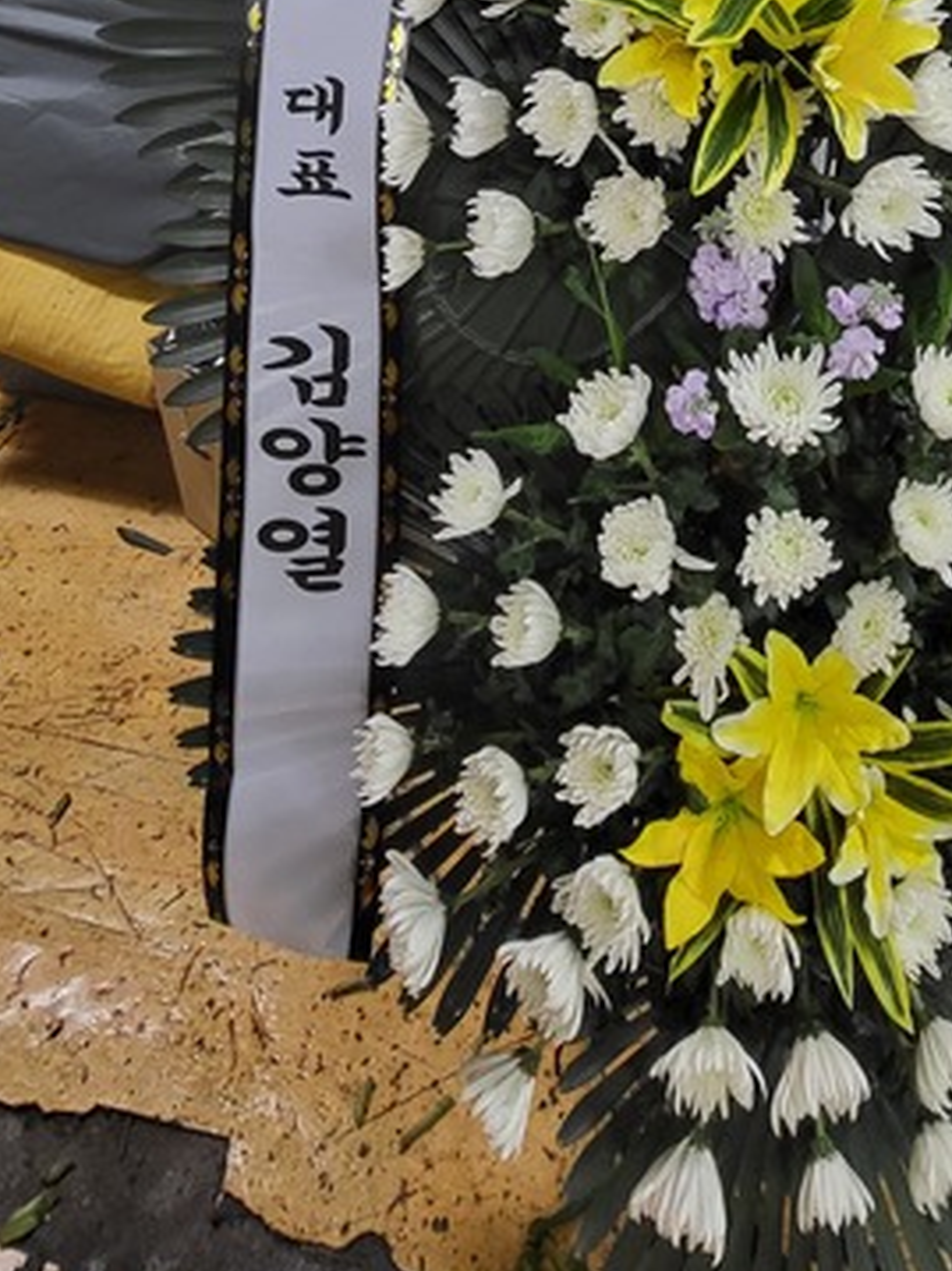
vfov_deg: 48.5
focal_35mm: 29
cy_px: -50
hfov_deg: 46.8
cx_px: 690
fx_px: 1064
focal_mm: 1.74
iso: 200
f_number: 2.2
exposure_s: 1/60
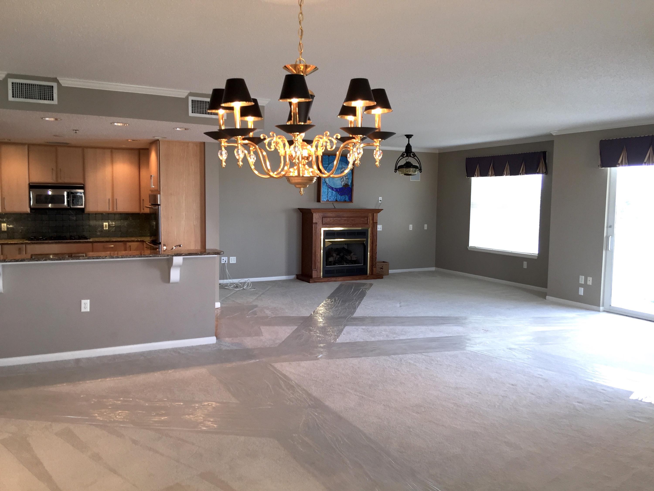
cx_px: 327
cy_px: 246
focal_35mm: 29
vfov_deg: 48.2
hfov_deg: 61.7
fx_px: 548
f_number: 2.2
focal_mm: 4.15
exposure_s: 1/30
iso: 40
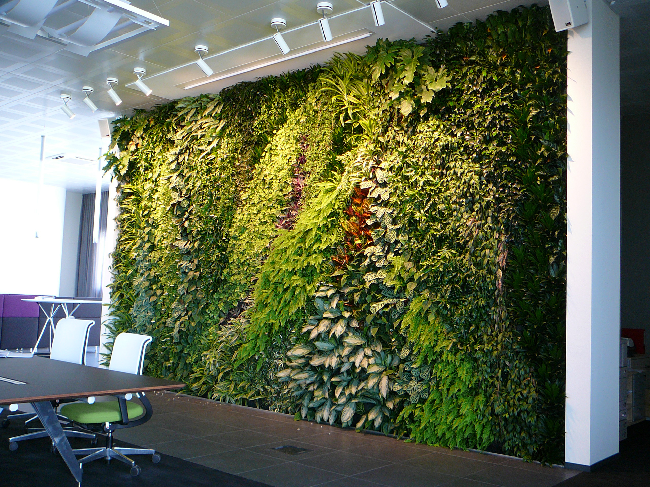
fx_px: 657
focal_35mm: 35
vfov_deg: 40.7
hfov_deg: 52.6
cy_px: 244
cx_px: 325
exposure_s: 1/15
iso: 80
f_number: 2.8
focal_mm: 5.2
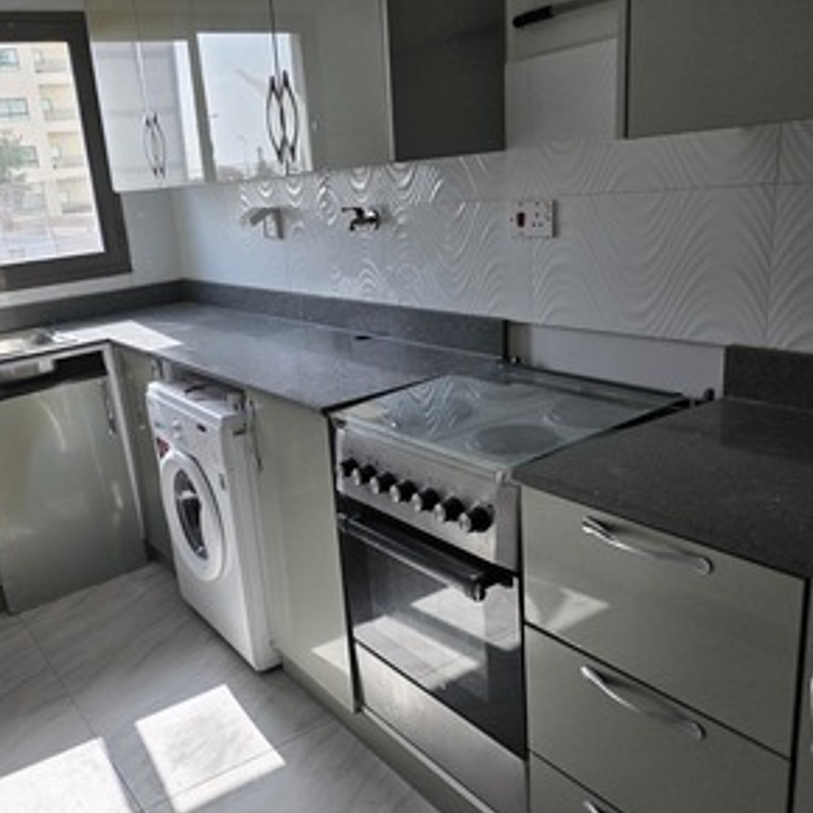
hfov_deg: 50.5
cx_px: 299
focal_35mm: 32
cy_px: 456
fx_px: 850
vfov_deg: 51.0
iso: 50
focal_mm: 6.3
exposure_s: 1/359
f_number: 1.7
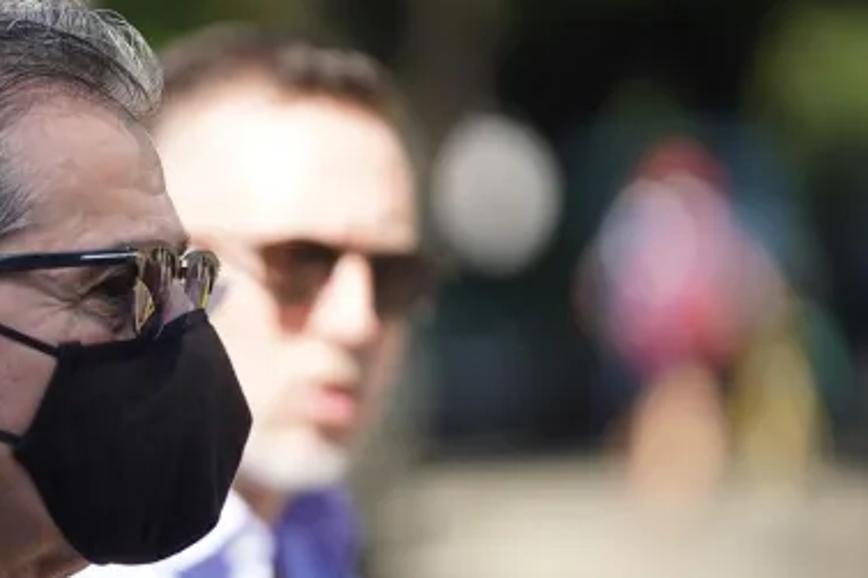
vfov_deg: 3.7
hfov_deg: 5.5
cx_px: -2
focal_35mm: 373
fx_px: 8989
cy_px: 252
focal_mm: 185
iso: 640
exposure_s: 1/2500
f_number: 2.8
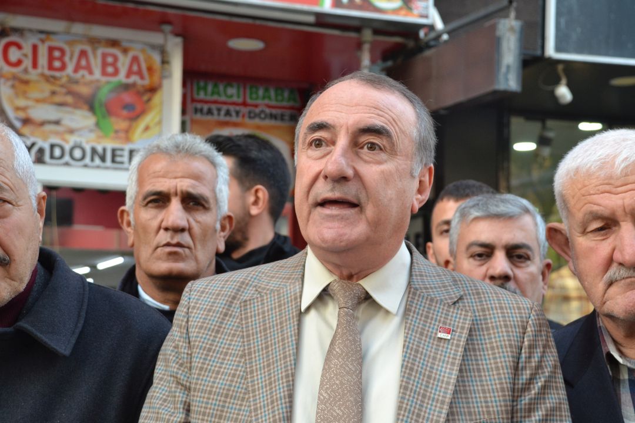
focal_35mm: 72
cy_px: 212
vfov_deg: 18.9
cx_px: 318
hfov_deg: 28.1
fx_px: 1270
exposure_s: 1/60
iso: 800
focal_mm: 48
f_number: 4.8
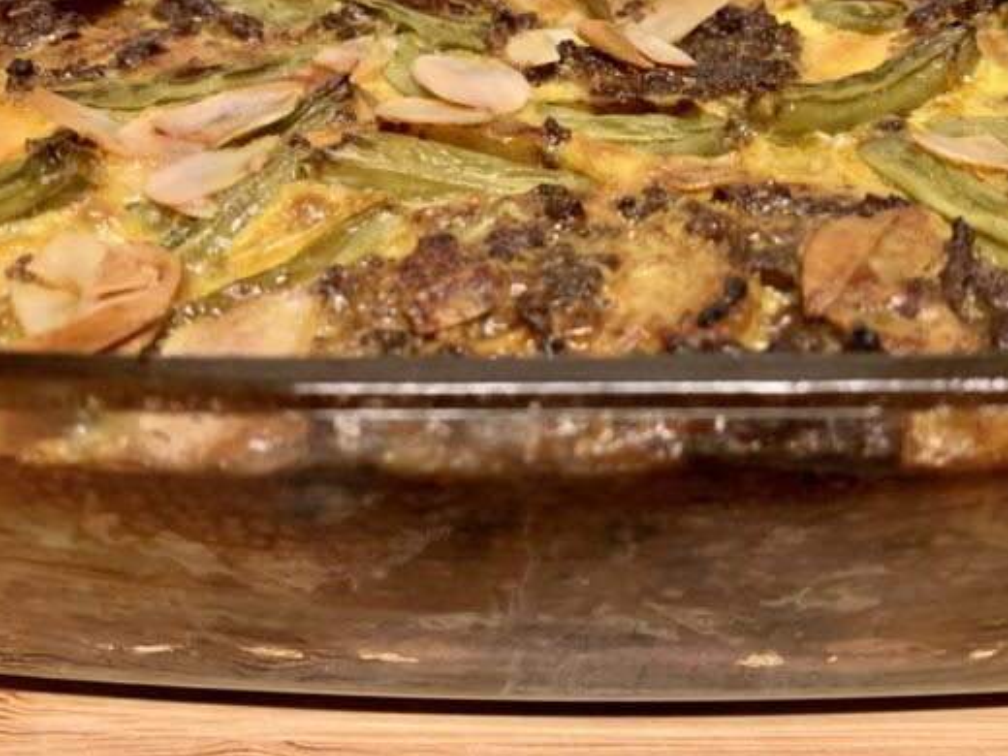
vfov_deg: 39.1
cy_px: 242
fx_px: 1048
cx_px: 589
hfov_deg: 51.1
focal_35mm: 36
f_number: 1.8
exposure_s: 1/50
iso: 320
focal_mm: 4.25
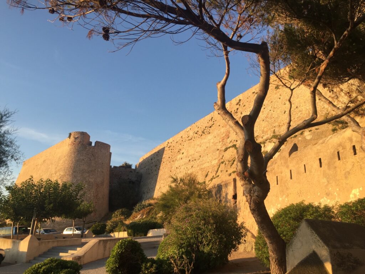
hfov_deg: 61.7
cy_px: 137
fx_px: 306
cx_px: 182
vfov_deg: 48.2
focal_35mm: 29
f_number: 2.2
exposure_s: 1/471
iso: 32
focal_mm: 4.15
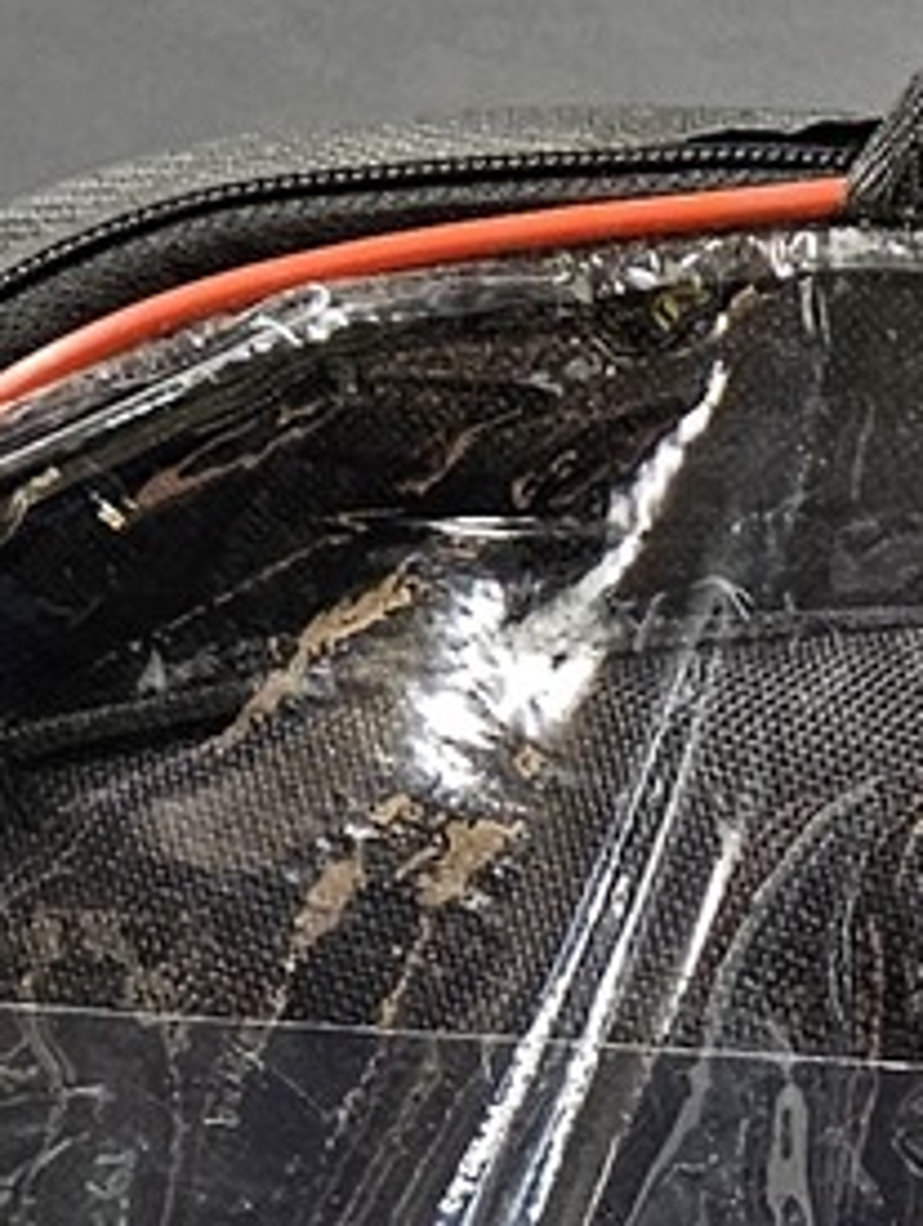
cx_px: 1748
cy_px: 1761
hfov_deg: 8.3
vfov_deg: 11.2
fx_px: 6065
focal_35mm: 171
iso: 125
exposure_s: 1/100
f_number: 1.8
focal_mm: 5.4
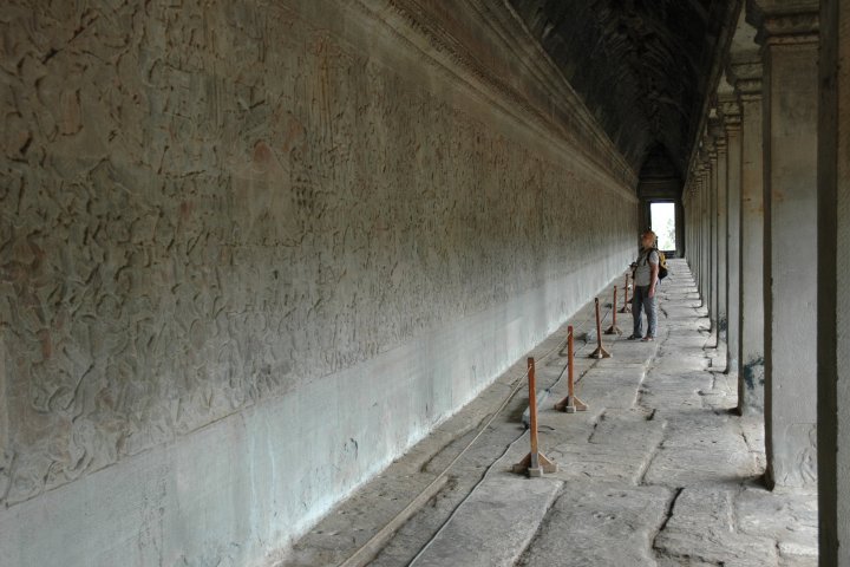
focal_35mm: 40
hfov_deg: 47.9
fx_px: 956
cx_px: 425
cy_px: 284
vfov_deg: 33.0
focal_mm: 27
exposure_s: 1/40
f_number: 3.8
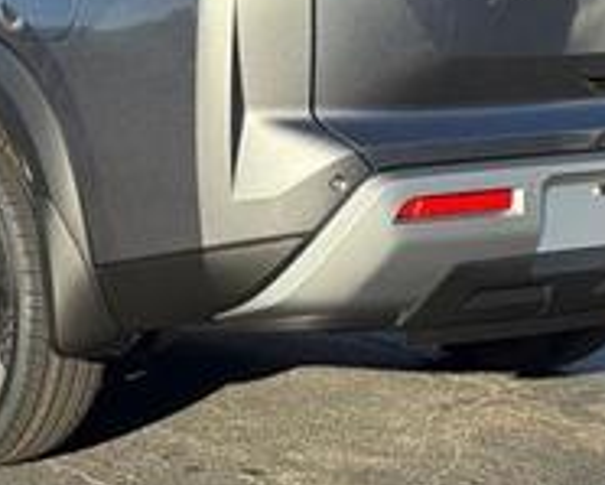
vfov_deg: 12.0
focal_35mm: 127
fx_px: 2275
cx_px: 55
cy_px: -10
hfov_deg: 15.0
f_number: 1.78
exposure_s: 1/1597
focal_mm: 6.76
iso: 64
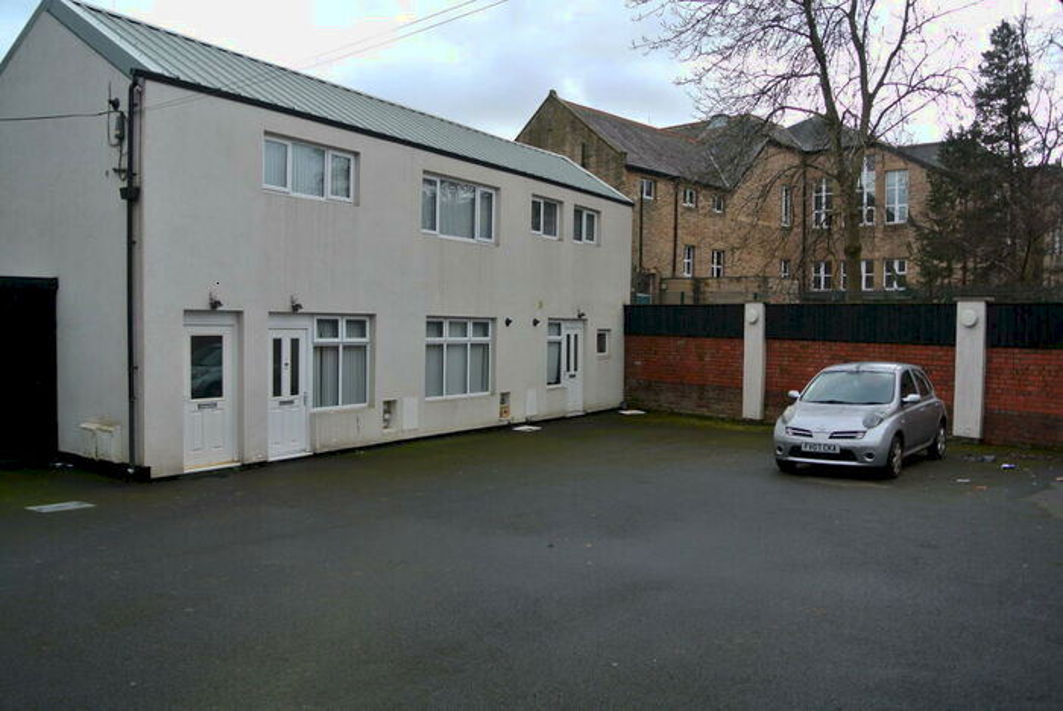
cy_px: 356
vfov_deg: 45.0
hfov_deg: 63.6
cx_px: 532
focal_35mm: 29
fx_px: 857
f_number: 3.5
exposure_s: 1/320
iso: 100
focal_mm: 11
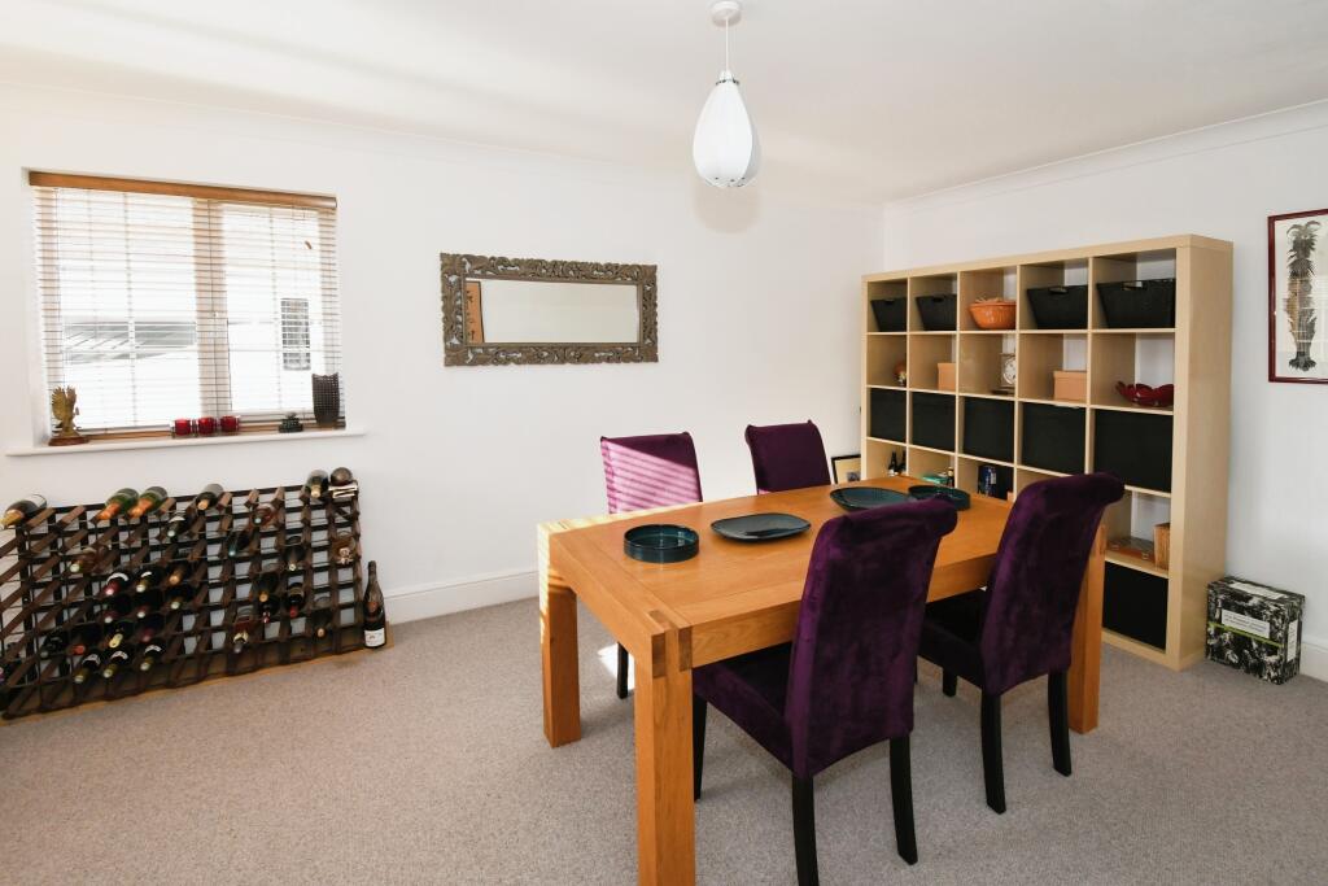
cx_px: 664
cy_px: 443
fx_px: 553
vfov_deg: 77.3
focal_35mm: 15
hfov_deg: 100.4
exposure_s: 1/60
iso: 800
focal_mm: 10
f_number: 7.1
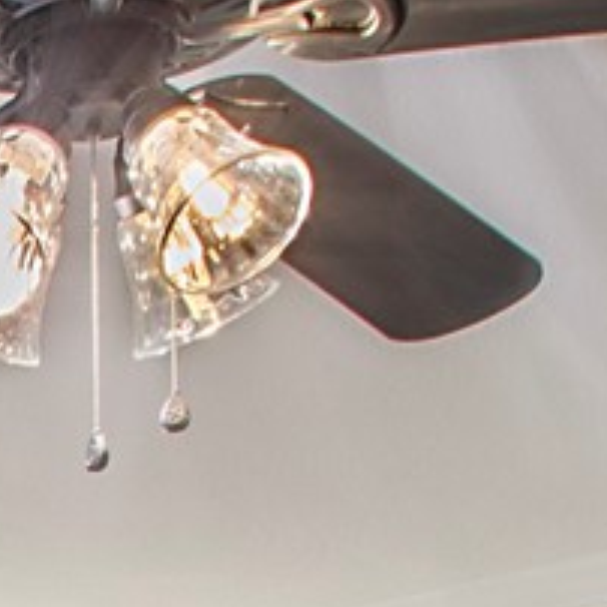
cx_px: -822
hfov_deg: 10.9
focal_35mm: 137
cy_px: 1495
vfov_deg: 10.7
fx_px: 2718
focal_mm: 10
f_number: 8
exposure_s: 1/1.67
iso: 100
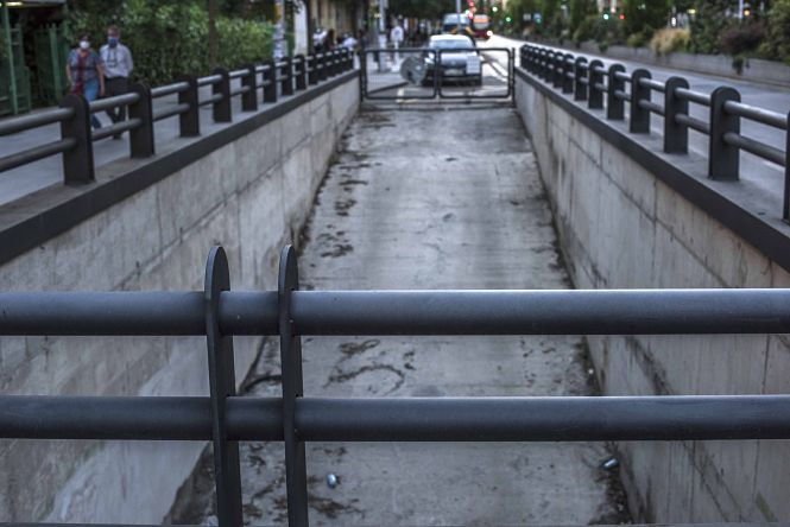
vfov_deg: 27.0
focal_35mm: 50
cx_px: 395
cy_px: 264
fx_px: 1098
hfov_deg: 39.6
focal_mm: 50
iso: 1600
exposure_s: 1/100
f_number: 8
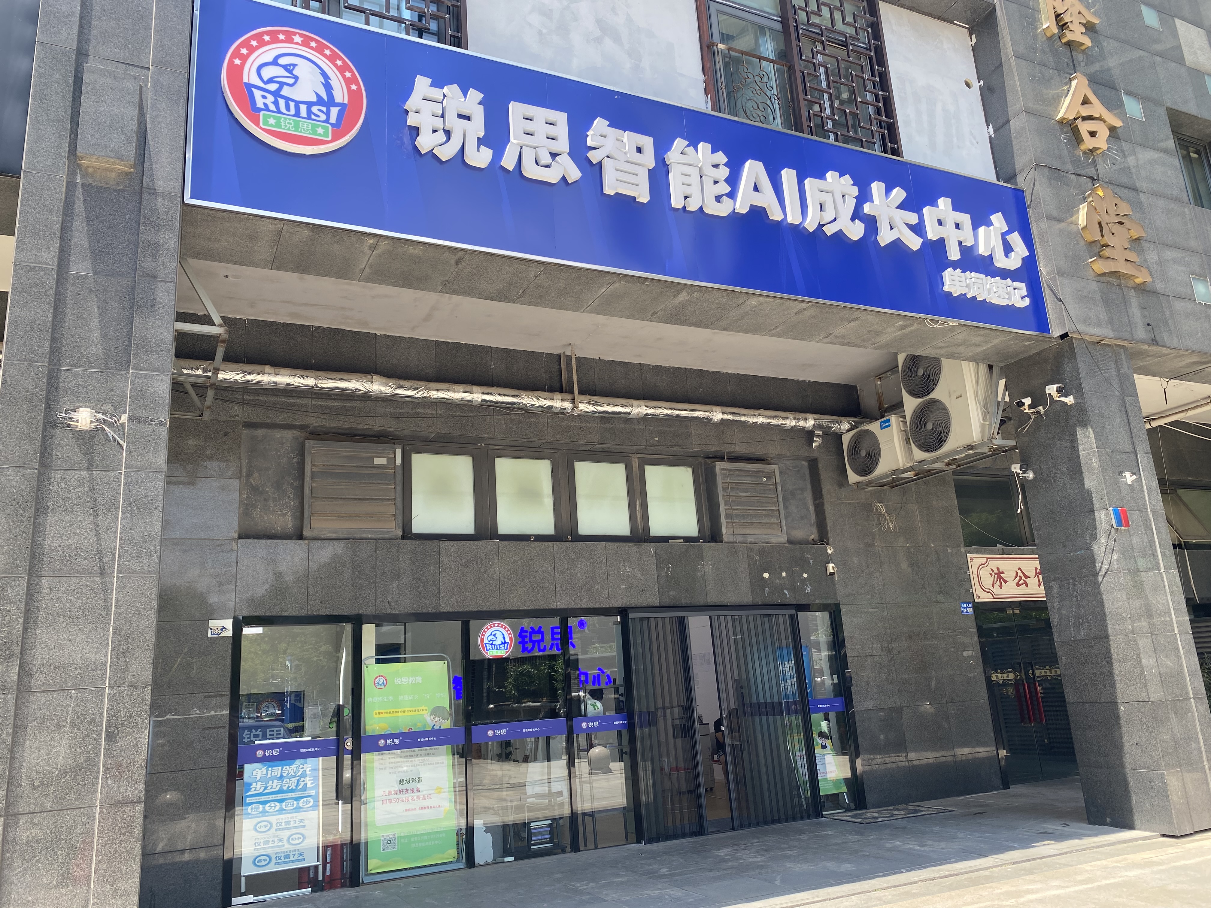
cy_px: 454
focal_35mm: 26
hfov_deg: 67.3
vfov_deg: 53.1
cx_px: 606
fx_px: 910
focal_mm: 4.25
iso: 32
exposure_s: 1/562
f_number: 1.8
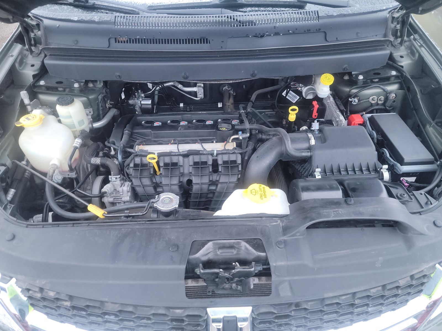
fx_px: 306
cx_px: 221
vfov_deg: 56.8
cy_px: 166
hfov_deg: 71.6
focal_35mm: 24
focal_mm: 6.7
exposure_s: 1/30
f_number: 1.8
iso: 829
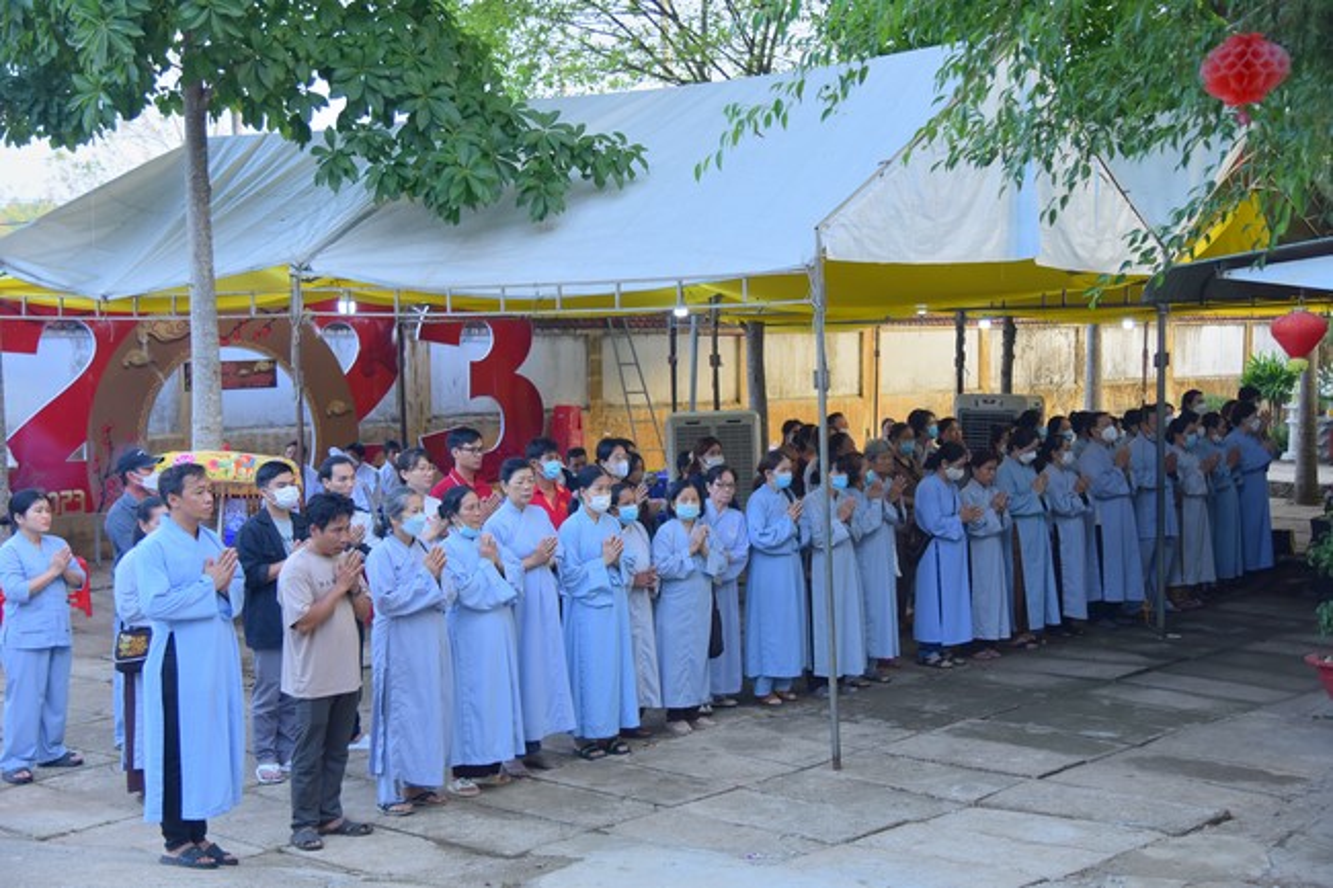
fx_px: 1777
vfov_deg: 28.1
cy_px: 444
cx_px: 666
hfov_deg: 41.1
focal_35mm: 48
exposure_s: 1/125
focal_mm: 48
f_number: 4.5
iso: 400
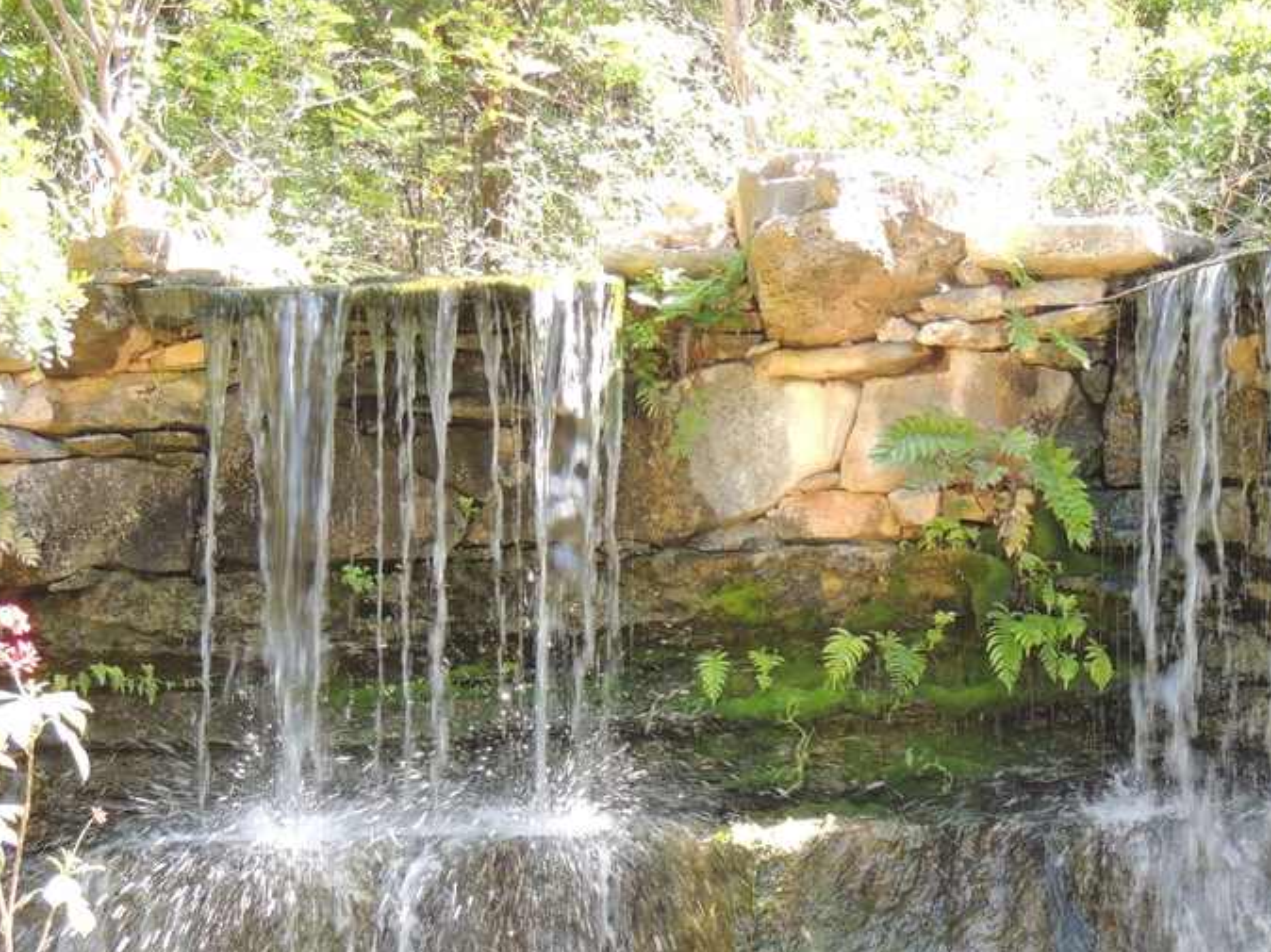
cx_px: 905
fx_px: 4184
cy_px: 871
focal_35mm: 114
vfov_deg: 12.9
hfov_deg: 17.2
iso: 180
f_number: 3.7
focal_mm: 10.7
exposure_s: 1/60
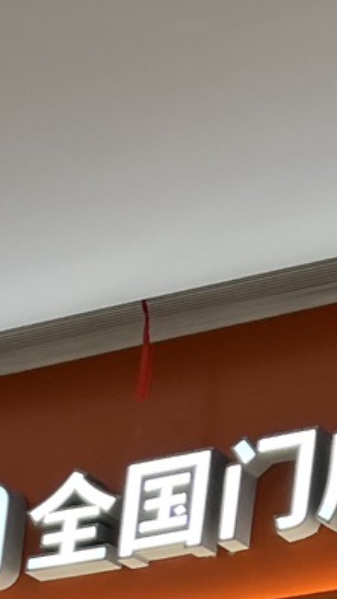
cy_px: 1125
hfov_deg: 8.4
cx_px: -63
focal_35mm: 143
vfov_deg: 13.3
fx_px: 2270
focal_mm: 5.7
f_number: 1.5
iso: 50
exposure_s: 1/100
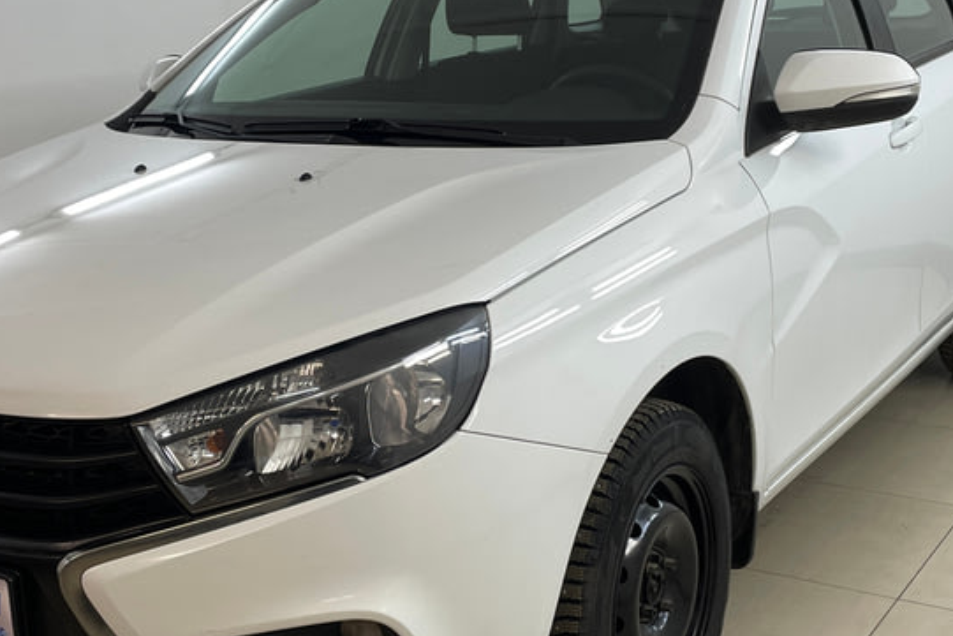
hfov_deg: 43.4
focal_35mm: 45
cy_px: 332
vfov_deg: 29.9
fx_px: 1191
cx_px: 389
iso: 50
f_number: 1.6
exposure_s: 1/100
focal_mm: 4.2
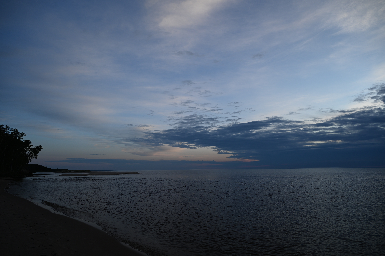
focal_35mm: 24
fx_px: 256
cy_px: 128
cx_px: 192
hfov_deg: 73.8
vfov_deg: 53.1
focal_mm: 24
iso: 100
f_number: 4
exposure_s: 1/200
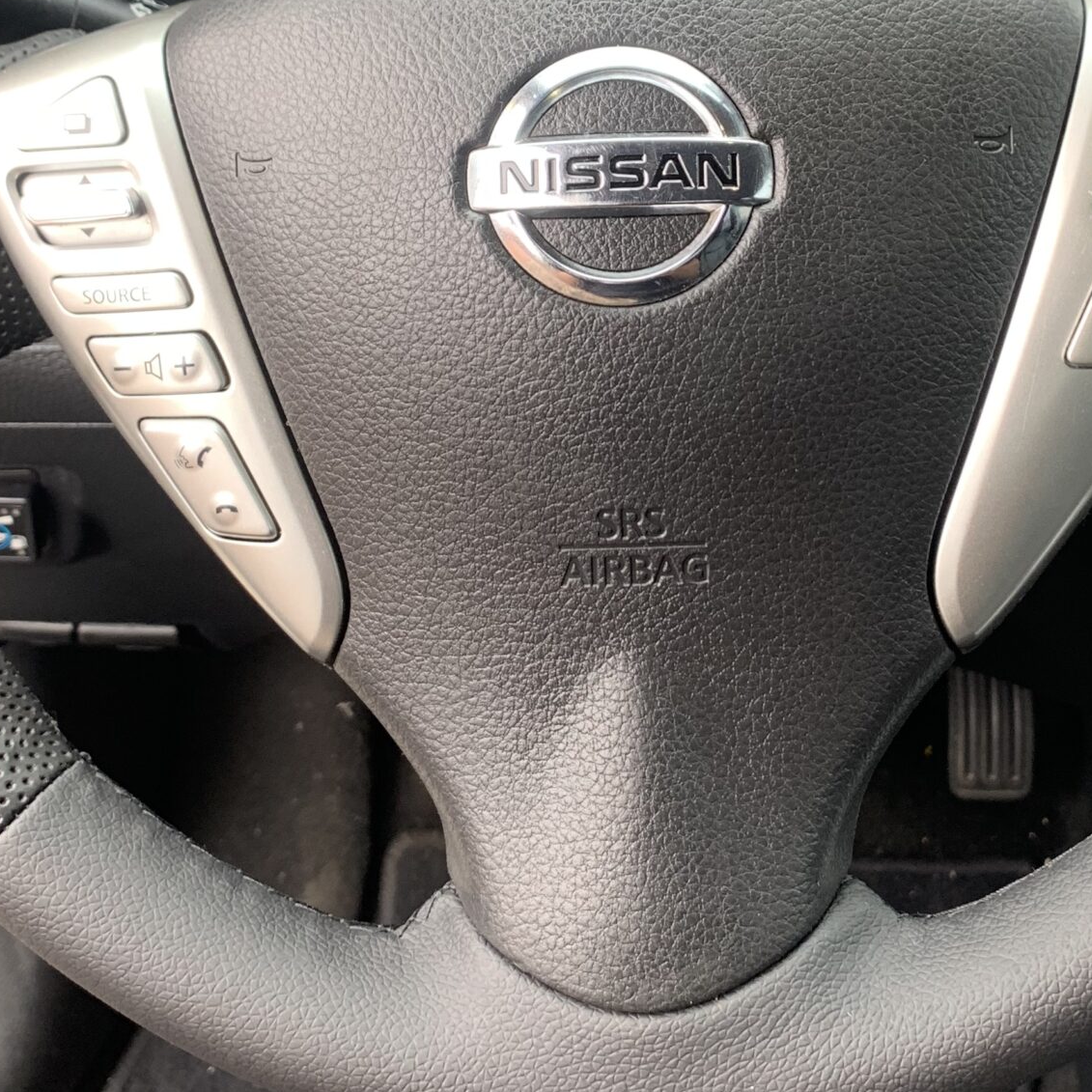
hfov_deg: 32.7
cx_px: 639
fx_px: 1856
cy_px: 283
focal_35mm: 52
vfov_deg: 32.2
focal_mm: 4.25
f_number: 1.8
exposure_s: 1/107
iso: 100
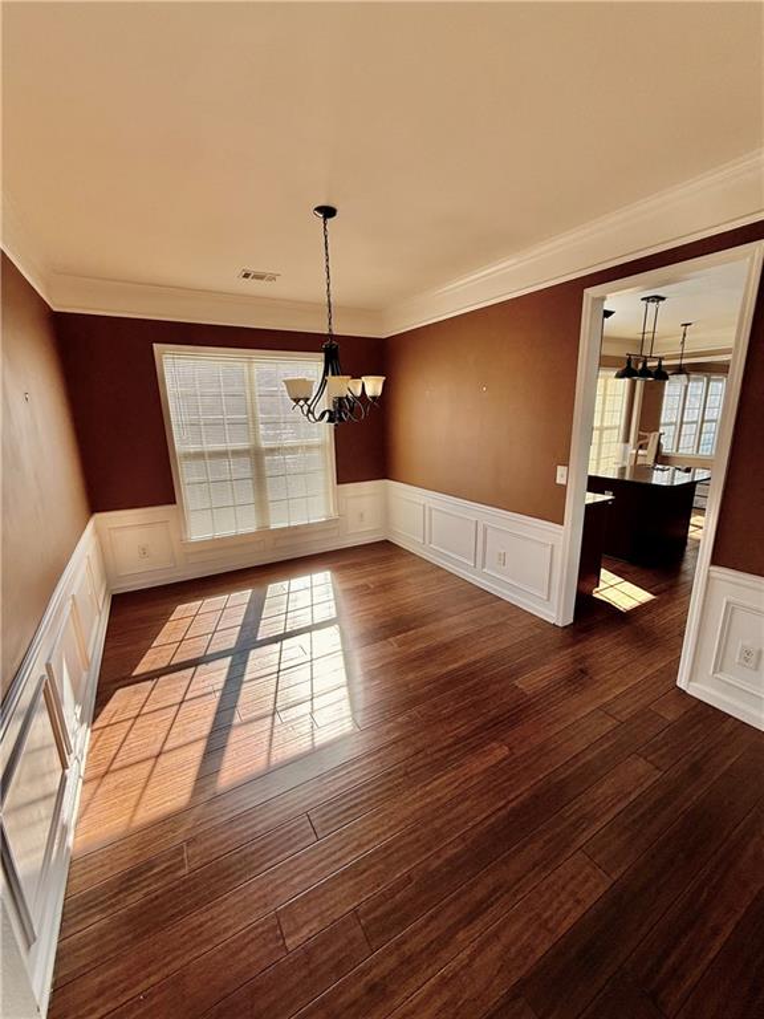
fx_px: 412
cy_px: 510
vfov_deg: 102.1
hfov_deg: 85.7
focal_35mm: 14
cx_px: 382
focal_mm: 2.22
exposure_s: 1/236
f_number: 2.2
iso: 50
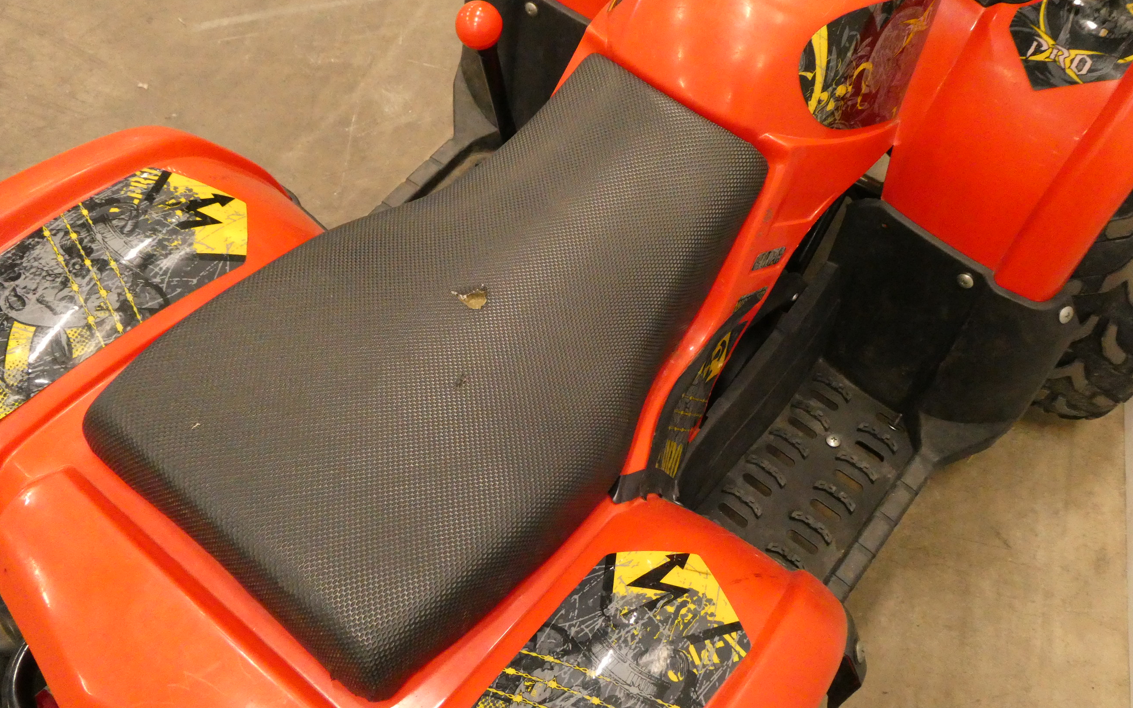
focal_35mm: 33
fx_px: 1019
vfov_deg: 38.3
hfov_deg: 58.1
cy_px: 341
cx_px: 567
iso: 1250
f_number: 3.5
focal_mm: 5.4
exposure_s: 1/80
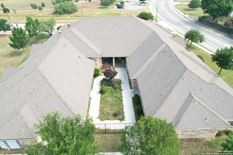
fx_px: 142
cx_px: 116
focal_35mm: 22
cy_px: 78
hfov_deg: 78.6
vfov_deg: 57.2
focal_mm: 8.38
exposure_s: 1/320
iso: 100
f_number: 2.8
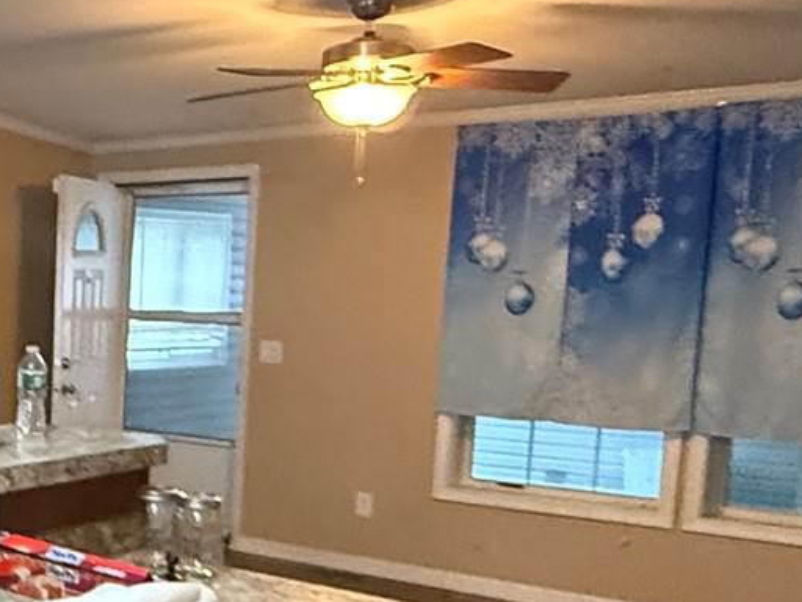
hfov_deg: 28.8
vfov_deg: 25.8
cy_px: 441
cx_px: -205
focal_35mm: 56
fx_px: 1297
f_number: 2.2
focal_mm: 2.22
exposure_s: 1/60
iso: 1000
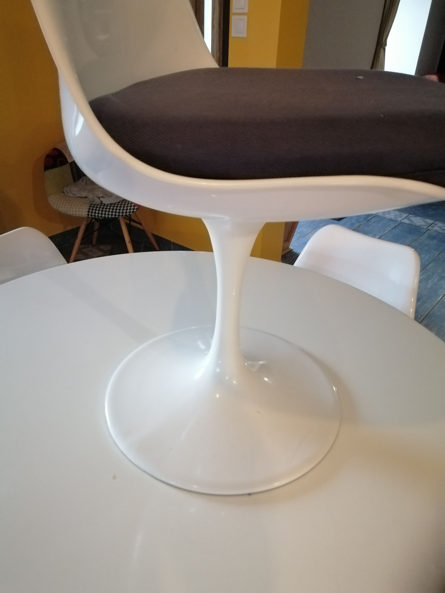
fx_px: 446
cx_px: 222
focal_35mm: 26
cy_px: 296
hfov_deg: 53.1
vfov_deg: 67.3
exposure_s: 1/100
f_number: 1.8
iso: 1000
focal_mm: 3.95
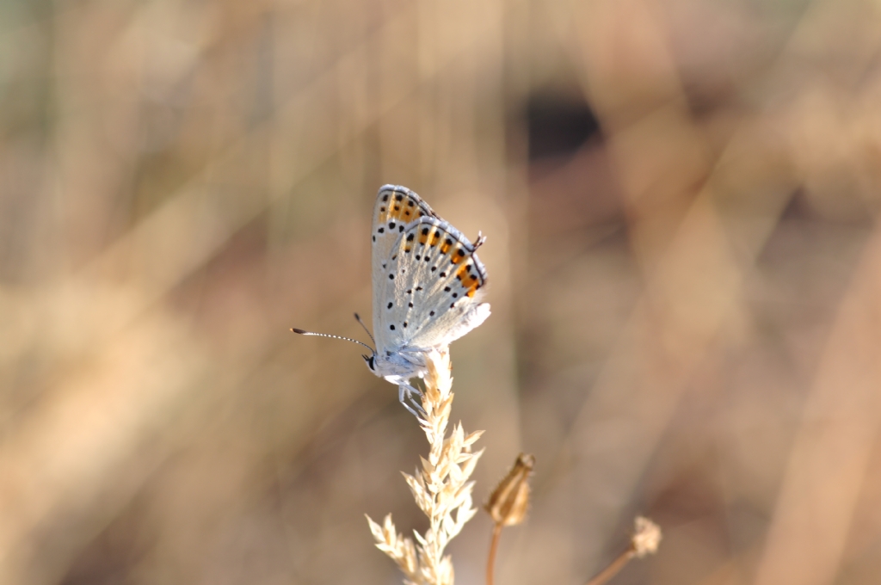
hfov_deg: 13.7
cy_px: 292
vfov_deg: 9.1
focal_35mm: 150
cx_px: 440
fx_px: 3666
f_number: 9
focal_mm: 100
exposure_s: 1/125
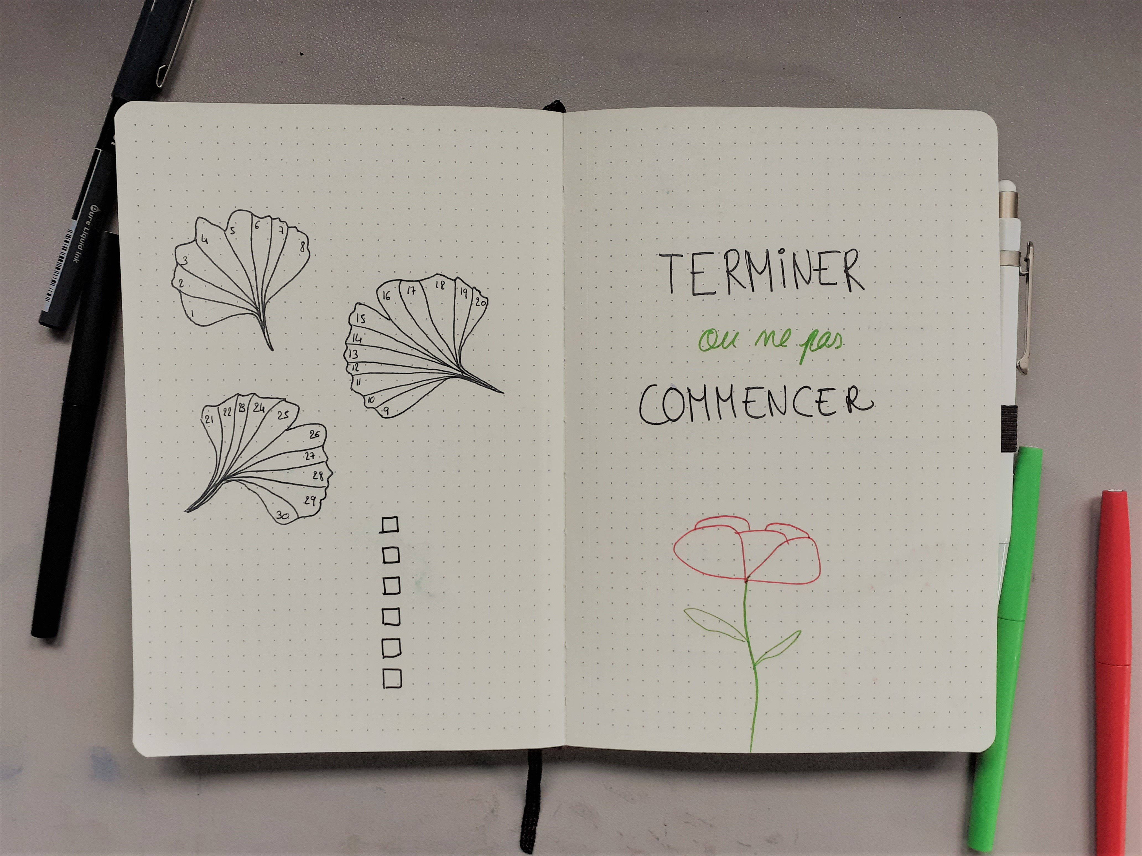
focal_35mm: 27
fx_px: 891
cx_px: 571
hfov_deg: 65.3
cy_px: 428
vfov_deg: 51.4
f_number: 1.9
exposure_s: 1/100
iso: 64
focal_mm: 3.6
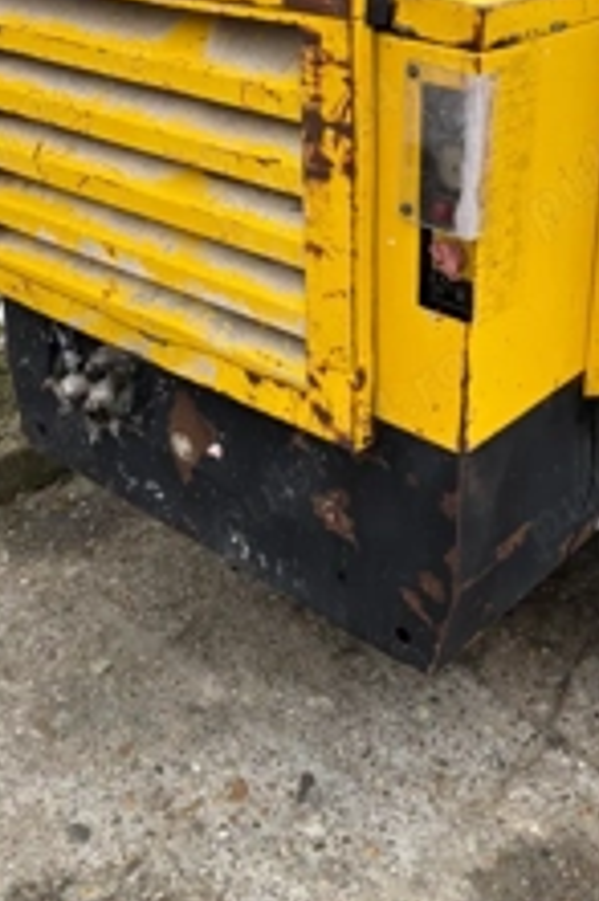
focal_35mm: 49
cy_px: 179
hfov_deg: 27.2
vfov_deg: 38.8
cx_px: 420
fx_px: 1225
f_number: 1.6
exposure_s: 1/472
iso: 50
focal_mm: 5.96
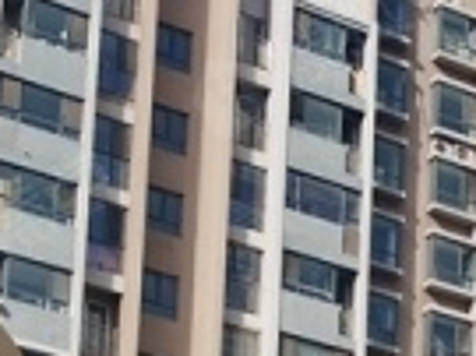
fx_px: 2473
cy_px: 901
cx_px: 1082
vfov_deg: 7.6
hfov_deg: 9.9
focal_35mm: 180
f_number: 1.6
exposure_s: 1/4444
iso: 50
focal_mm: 5.56
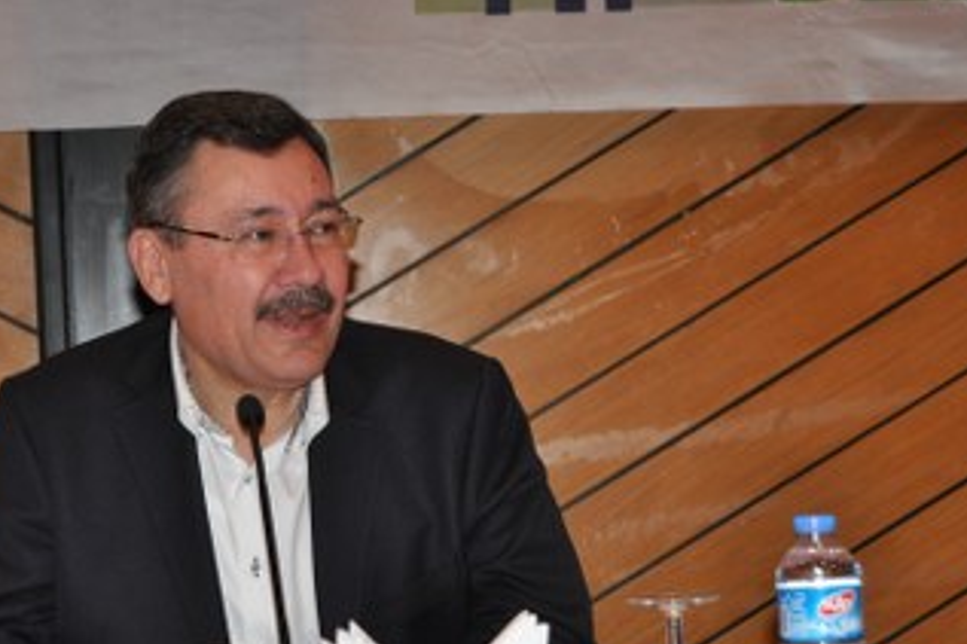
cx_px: 357
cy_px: 423
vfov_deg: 14.3
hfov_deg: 21.3
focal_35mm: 96
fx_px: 2569
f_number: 5.3
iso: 800
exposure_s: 1/60
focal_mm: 45
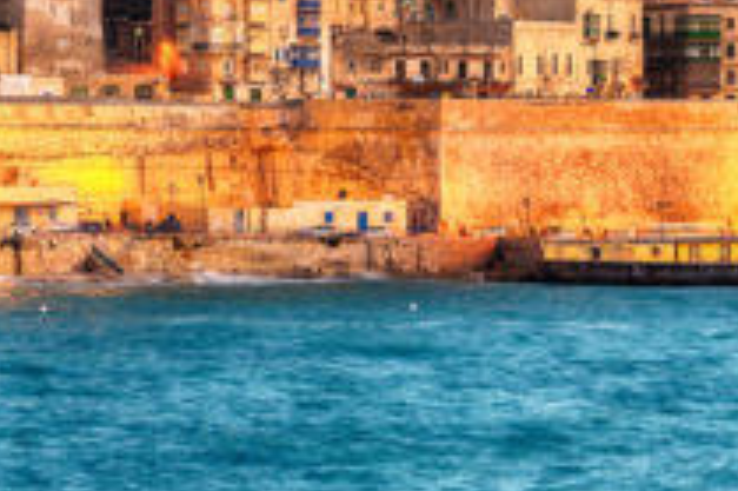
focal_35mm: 287
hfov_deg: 7.1
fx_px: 5879
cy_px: -95
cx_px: -88
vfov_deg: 4.8
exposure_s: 1.5
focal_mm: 100
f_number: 8
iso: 100
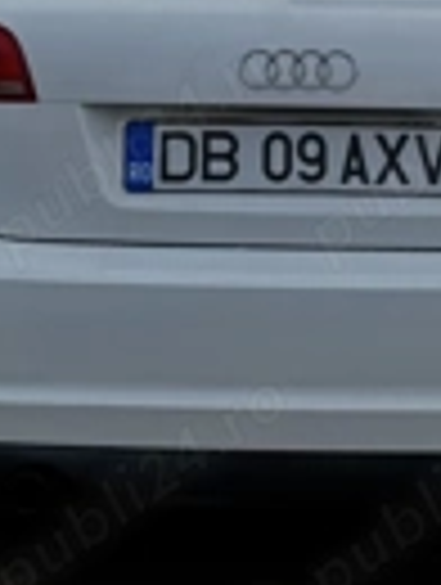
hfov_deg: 9.3
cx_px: 297
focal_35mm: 160
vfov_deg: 12.3
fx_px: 2709
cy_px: 220
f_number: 1.6
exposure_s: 1/1175
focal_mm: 5.96
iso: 32
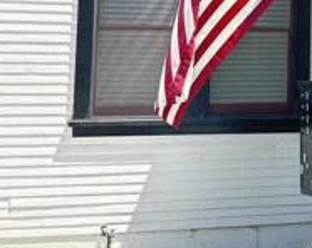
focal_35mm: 140
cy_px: -67
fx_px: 1290
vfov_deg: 10.8
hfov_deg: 13.0
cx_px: 475
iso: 50
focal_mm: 5.96
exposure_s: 1/448
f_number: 1.6
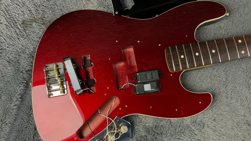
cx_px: 127
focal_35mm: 32
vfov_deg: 36.6
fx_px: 213
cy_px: 79
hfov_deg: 61.0
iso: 50
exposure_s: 1/60
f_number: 1.8
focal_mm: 3
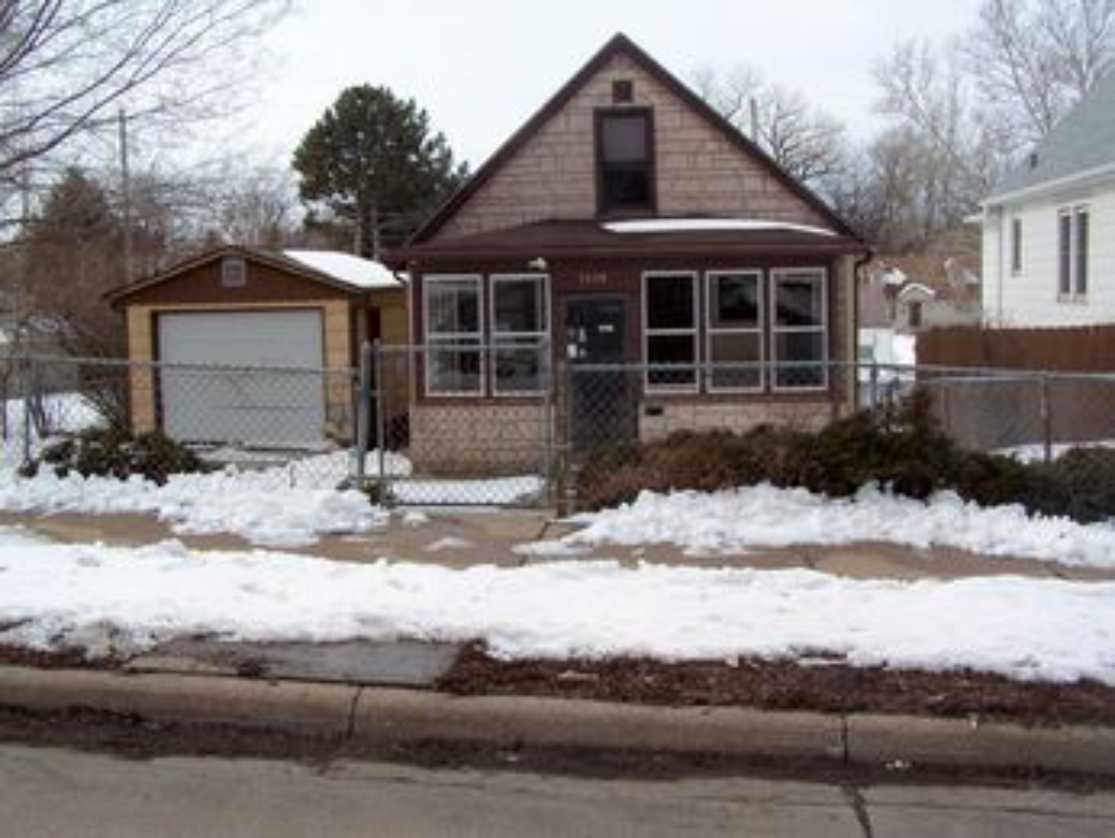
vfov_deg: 37.8
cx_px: 558
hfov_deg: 48.9
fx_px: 1225
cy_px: 419
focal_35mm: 38
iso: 80
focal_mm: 6.3
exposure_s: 1/750
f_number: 5.6
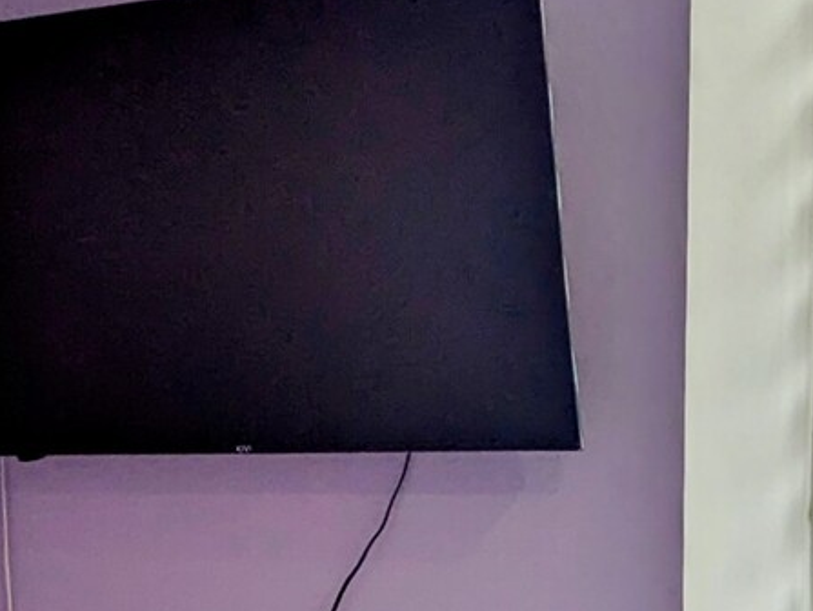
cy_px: 566
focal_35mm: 110
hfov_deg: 17.8
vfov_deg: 13.3
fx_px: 2586
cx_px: 229
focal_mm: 6.81
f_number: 1.85
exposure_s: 1/151
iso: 113
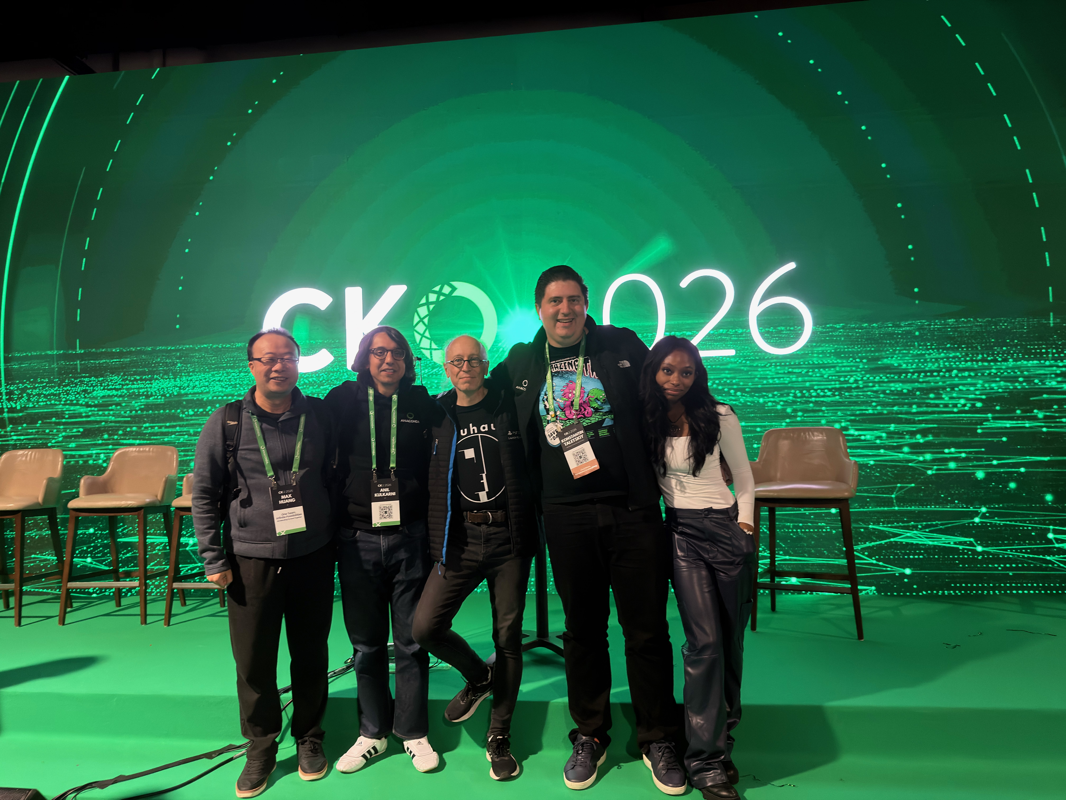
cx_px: 533
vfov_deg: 56.8
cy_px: 400
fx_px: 739
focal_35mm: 24
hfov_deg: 71.6
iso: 500
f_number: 1.78
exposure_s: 1/30
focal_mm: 6.76
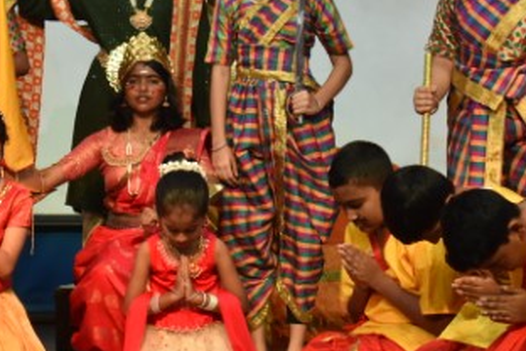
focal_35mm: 190
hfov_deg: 10.8
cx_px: 207
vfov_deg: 7.2
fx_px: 2778
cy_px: 162
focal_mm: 55
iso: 800
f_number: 5.6
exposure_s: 1/160
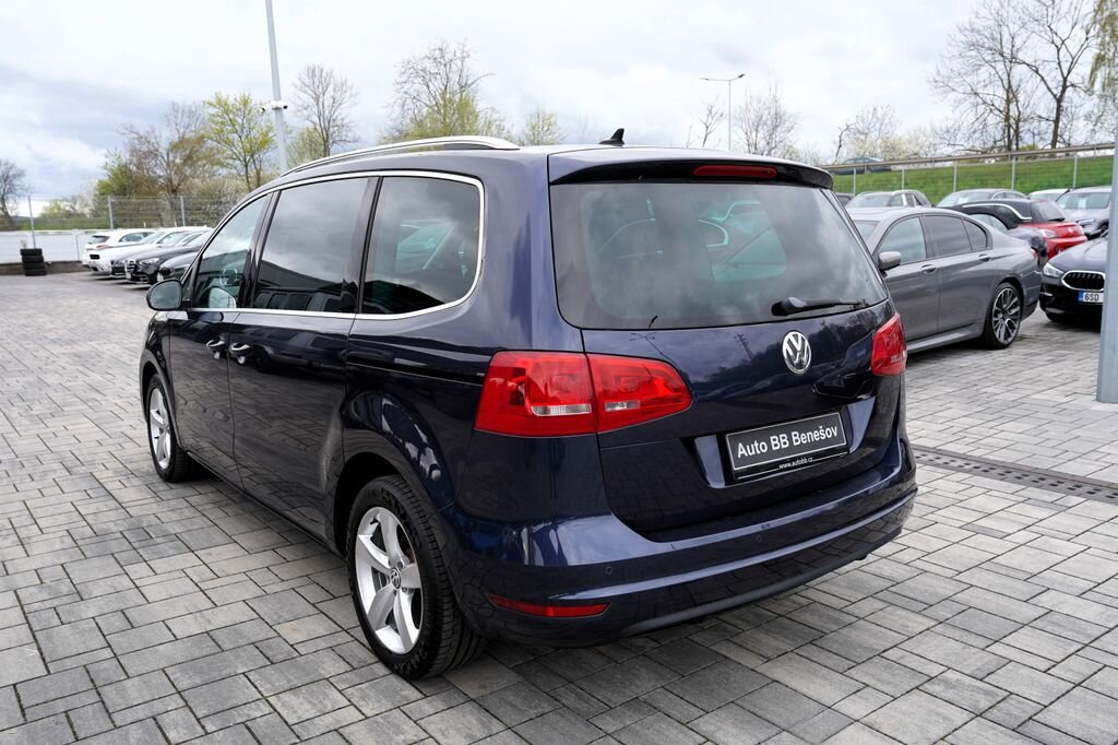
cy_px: 372
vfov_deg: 44.9
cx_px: 559
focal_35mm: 29
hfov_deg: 63.7
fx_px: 900
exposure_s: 1/125
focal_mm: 29
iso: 100
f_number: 5.6
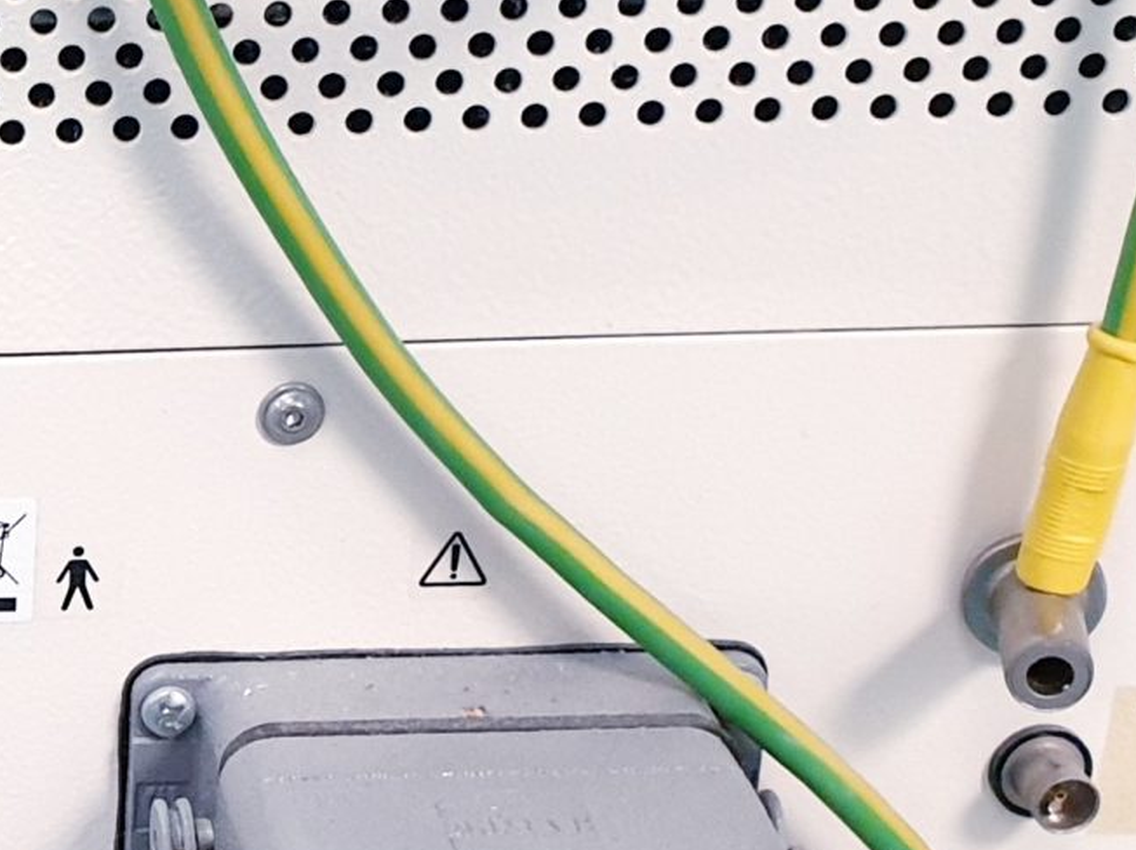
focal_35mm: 102
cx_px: -372
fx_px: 3346
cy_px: 820
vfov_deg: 14.3
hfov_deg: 17.9
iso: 400
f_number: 2.4
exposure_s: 1/50
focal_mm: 4.3
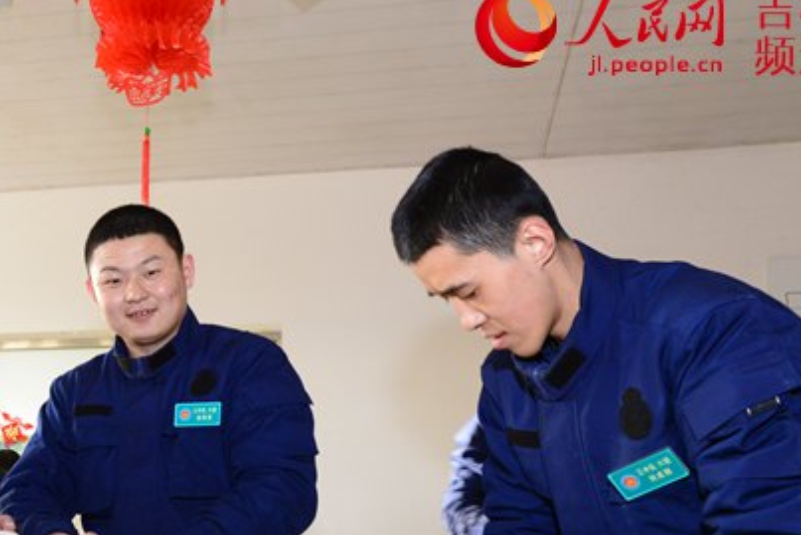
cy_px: 400
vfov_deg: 26.7
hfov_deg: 38.7
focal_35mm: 50
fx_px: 1113
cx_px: 211
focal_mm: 31
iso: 2500
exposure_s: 1/60
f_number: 11
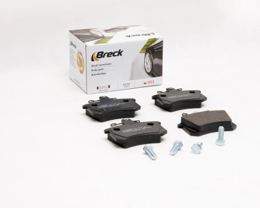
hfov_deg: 20.5
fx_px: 715
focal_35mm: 93
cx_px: 171
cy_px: 103
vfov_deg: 16.5
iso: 100
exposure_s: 1/200
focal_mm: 50
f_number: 11
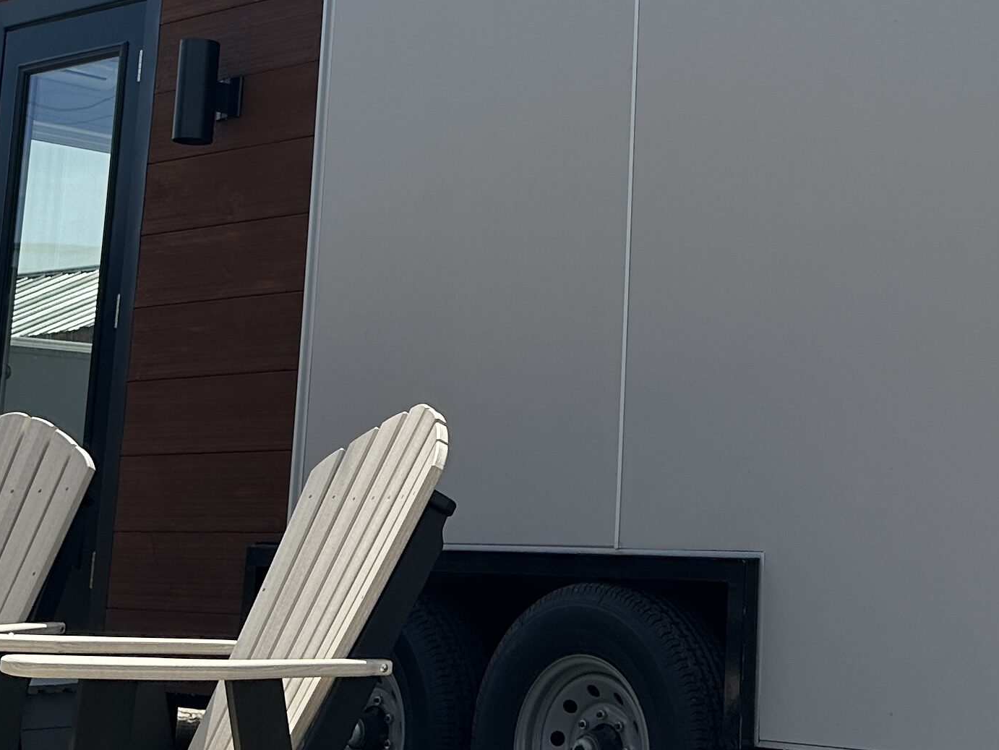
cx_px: 760
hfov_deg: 27.4
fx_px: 2021
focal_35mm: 70
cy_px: 155
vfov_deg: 20.8
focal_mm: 6.86
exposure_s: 1/6211
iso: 80
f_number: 1.78
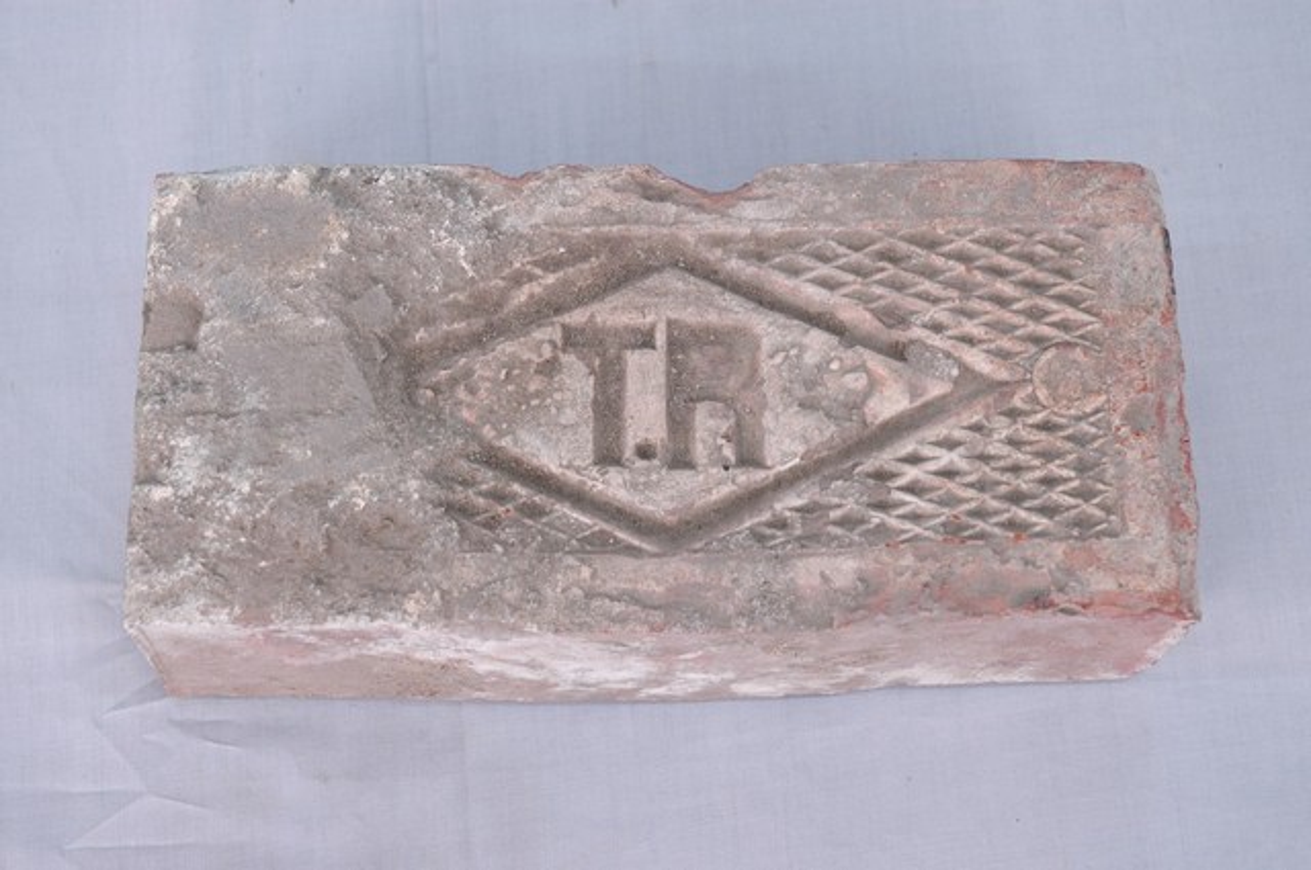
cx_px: 656
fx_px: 2728
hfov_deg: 27.0
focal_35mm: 75
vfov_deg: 18.1
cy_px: 435
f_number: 6.3
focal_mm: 50
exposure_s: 1/3
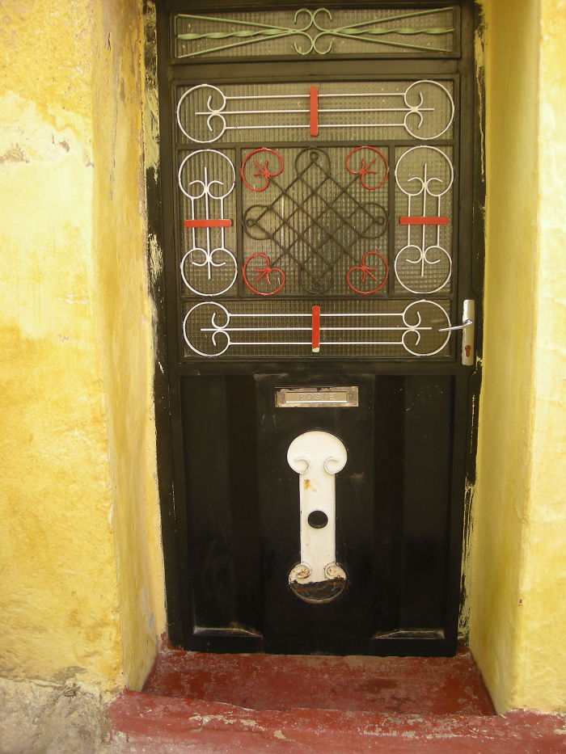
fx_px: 763
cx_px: 283
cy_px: 377
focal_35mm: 35
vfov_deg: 52.6
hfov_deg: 40.7
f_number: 2.8
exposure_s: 1/145
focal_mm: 5.7
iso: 65
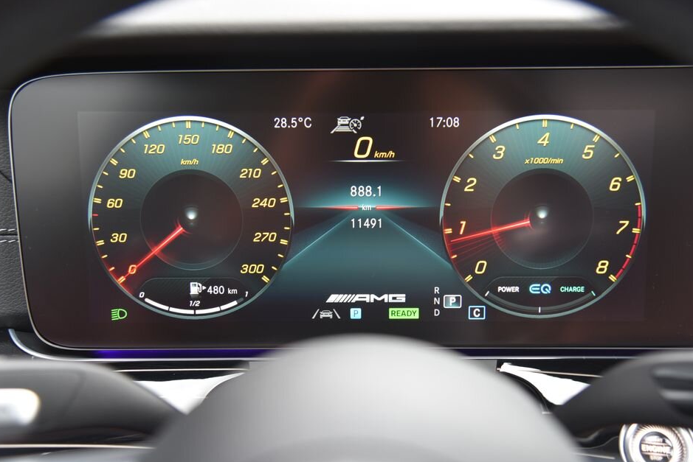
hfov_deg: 41.1
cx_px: 370
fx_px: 924
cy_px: 227
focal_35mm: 48
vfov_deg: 28.1
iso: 500
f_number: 4
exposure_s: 1/15
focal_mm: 44
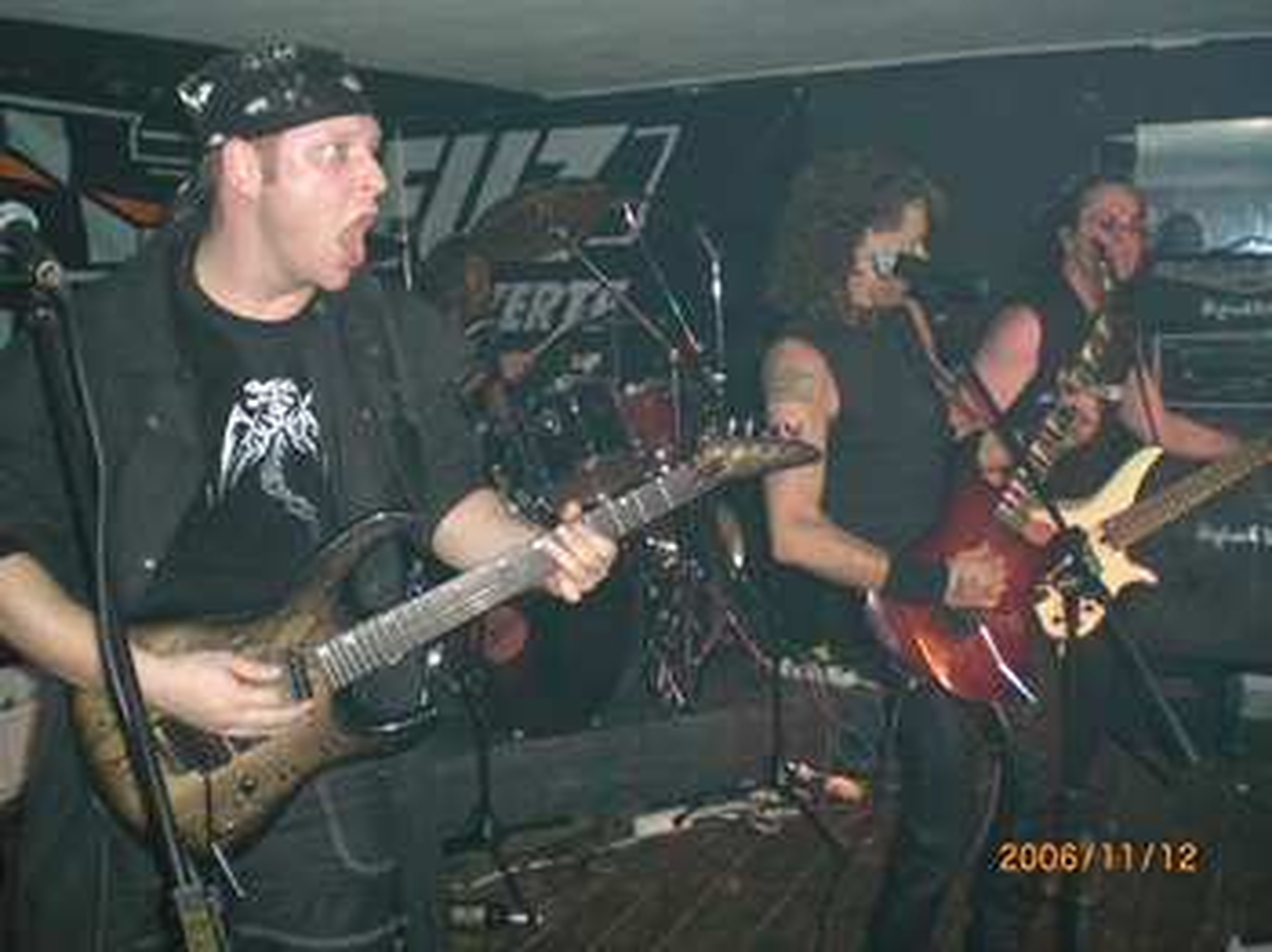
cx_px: 636
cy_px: 476
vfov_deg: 37.7
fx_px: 1395
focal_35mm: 38
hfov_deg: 49.0
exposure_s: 1/60
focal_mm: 6.3
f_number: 3.1
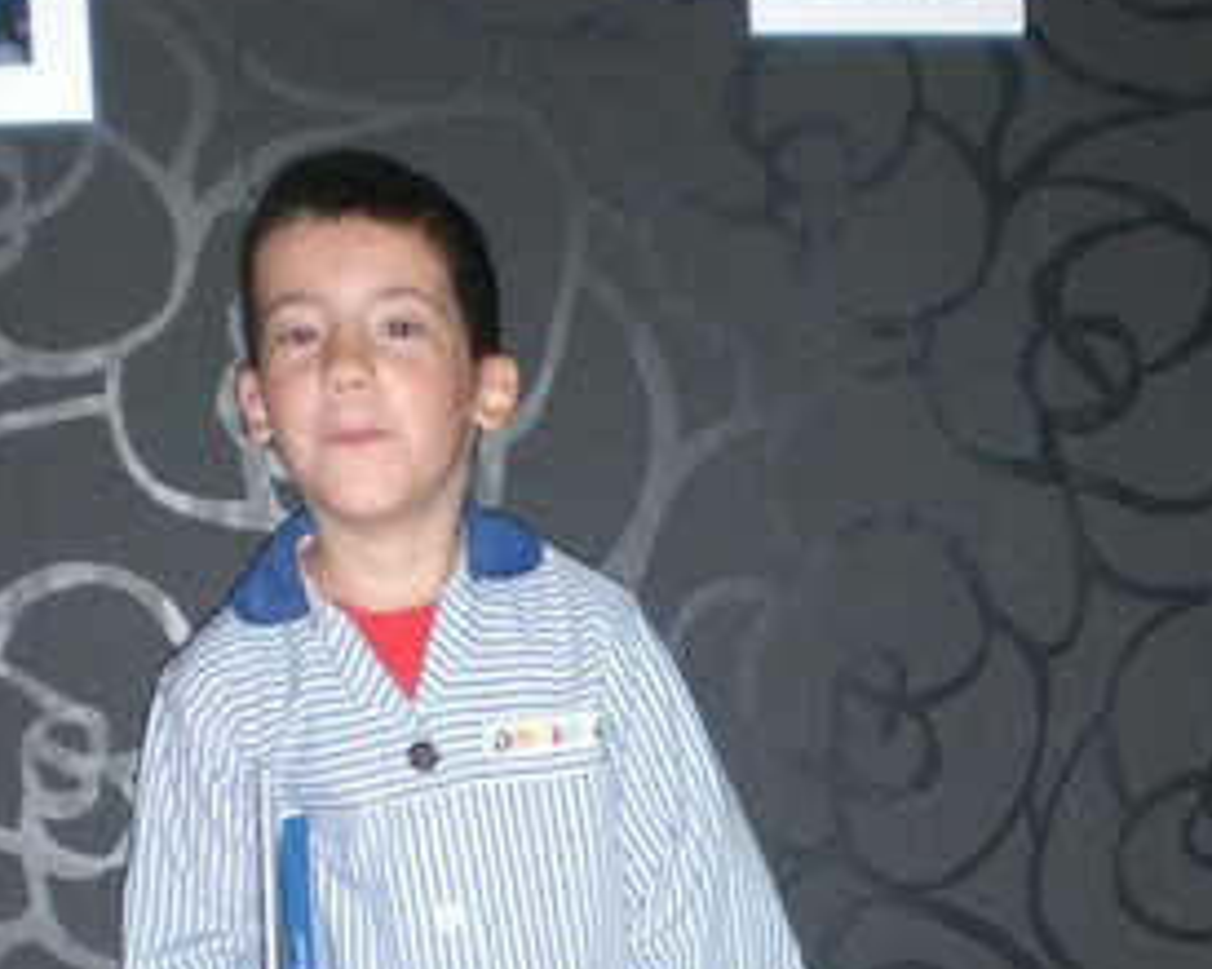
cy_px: 1031
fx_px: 2331
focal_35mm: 65
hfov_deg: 29.0
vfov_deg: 22.3
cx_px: 783
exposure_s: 1/60
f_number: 3.1
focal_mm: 6.3
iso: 200
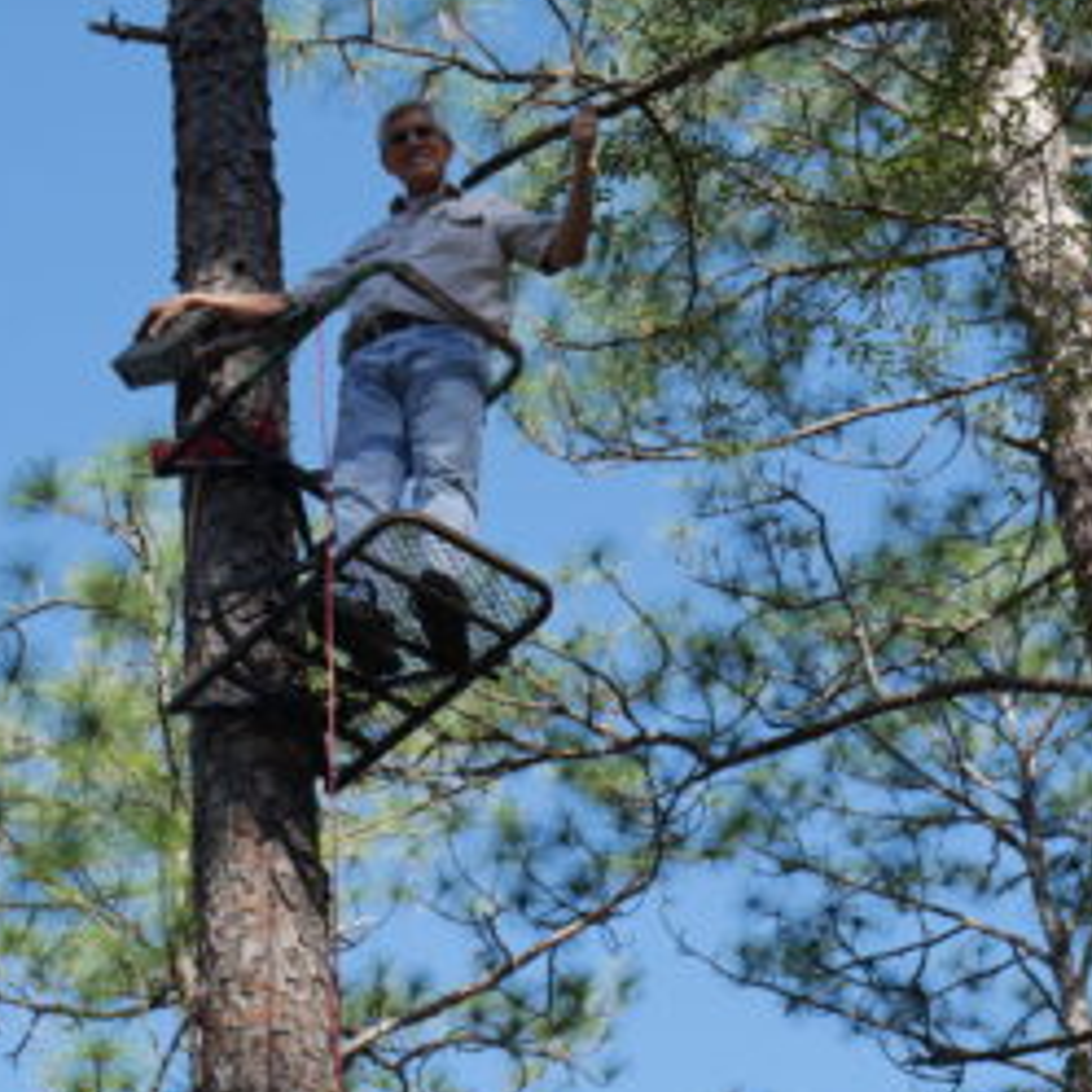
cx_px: 535
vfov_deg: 19.7
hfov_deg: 19.7
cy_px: 482
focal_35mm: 88
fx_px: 3141
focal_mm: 31
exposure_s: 1/200
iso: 200
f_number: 7.1
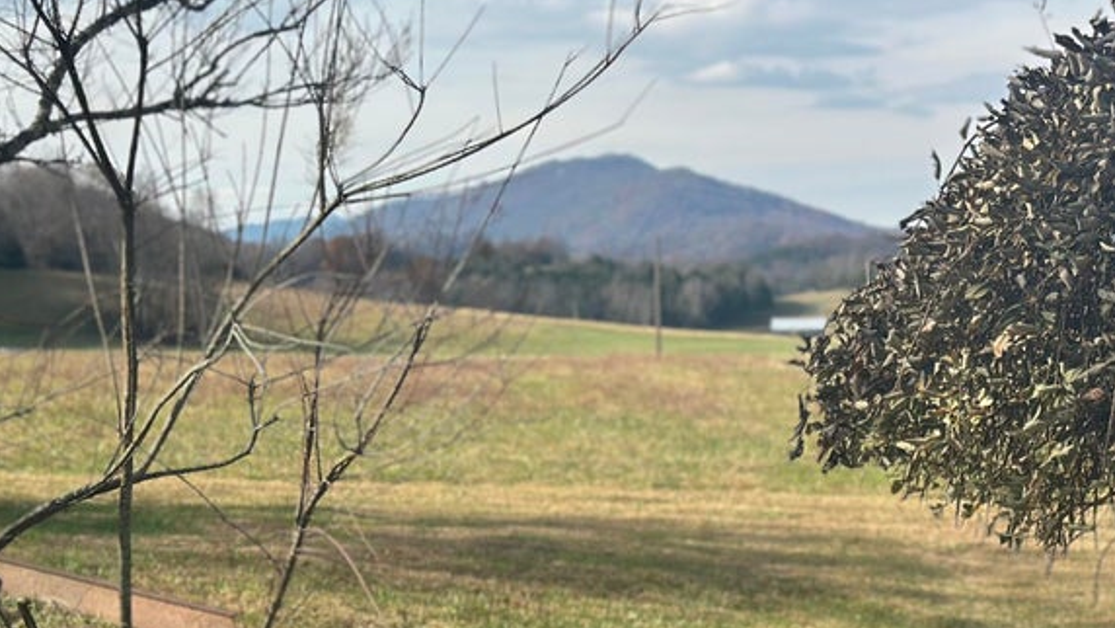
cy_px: 263
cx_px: 820
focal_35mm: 78
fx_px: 2307
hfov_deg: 26.9
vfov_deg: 15.5
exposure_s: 1/5000
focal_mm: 6.86
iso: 100
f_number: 1.78
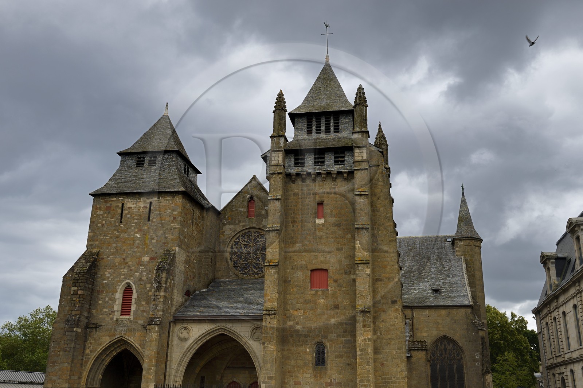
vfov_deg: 36.8
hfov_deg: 53.2
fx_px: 583
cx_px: 292
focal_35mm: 36
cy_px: 194
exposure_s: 1/250
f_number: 9
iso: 200
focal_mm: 36
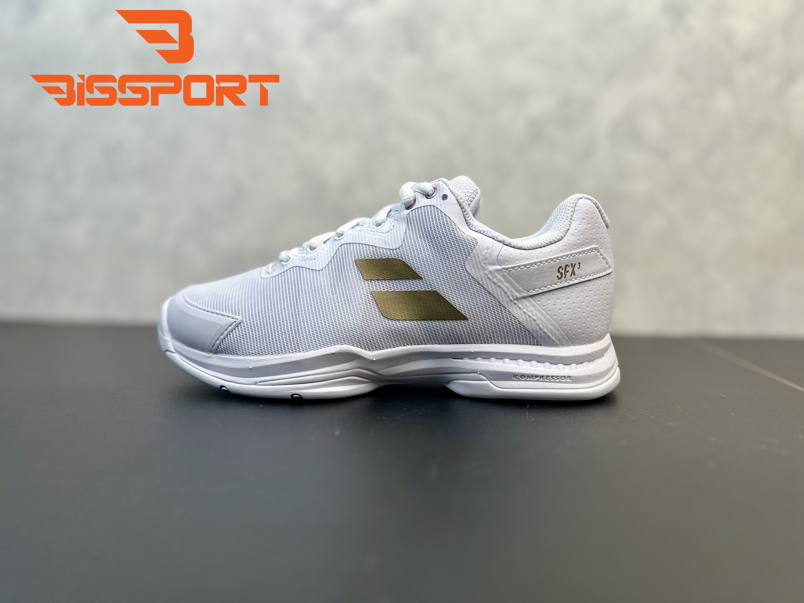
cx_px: 402
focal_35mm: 26
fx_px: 604
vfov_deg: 53.1
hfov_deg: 67.3
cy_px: 302
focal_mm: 5.7
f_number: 1.5
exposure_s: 1/367
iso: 50
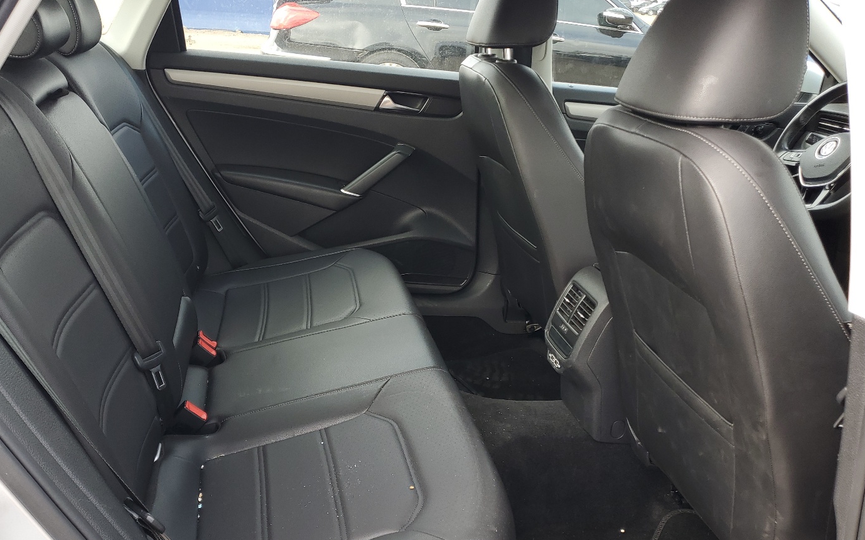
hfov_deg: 59.4
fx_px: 754
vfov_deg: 39.4
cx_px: 374
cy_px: 293
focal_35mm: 32
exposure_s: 1/152
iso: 50
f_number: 1.5
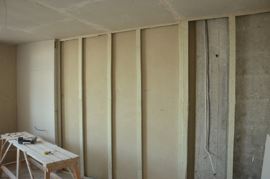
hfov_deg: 67.5
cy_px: 90
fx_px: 202
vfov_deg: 47.7
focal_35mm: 27
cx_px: 135
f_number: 5
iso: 1250
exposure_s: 1/100
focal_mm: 18
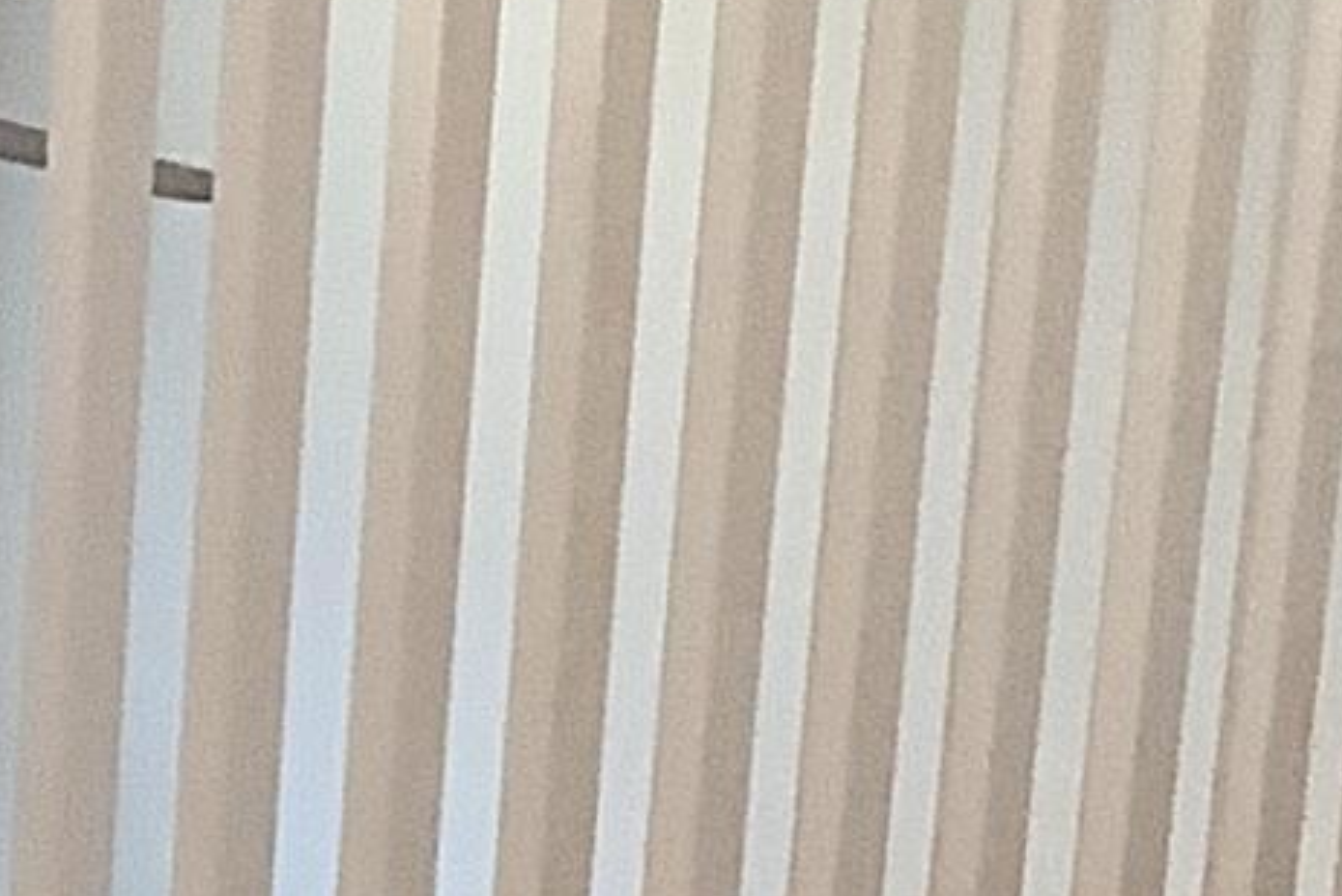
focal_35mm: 209
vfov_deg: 6.6
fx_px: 7793
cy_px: 481
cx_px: -226
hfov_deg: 9.7
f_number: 2.4
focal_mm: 3.3
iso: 200
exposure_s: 1/60
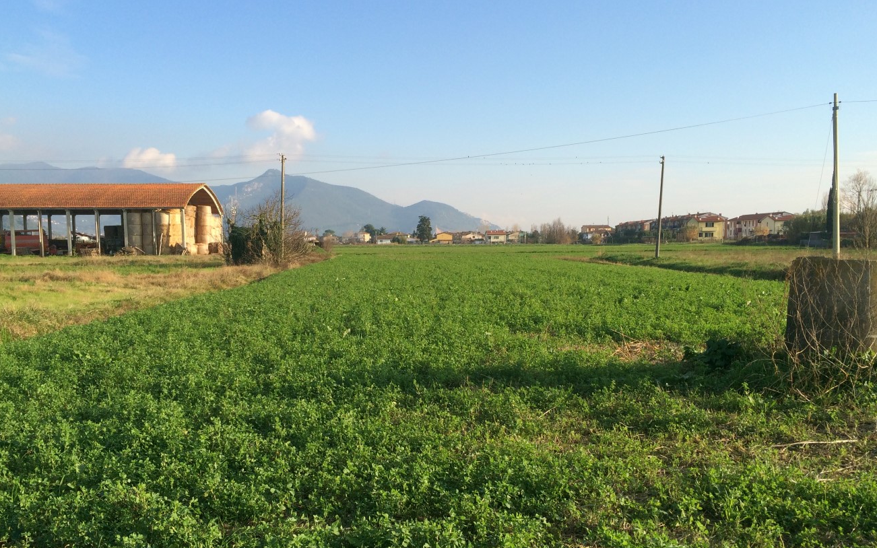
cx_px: 418
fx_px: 813
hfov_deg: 56.7
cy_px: 341
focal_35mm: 34
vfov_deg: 37.1
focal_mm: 4.15
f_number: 2.2
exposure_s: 1/1208
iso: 32
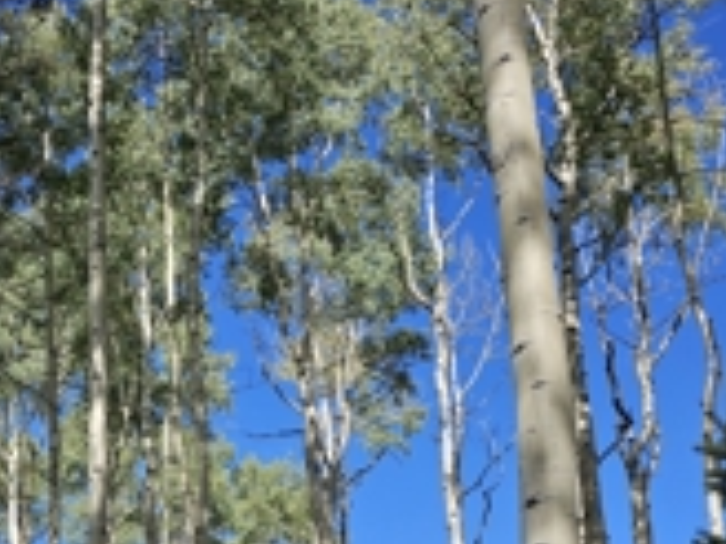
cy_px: 628
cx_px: 155
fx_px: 1174
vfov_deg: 24.1
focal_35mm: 56
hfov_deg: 33.4
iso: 10
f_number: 1.7
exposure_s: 1/493
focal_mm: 6.3
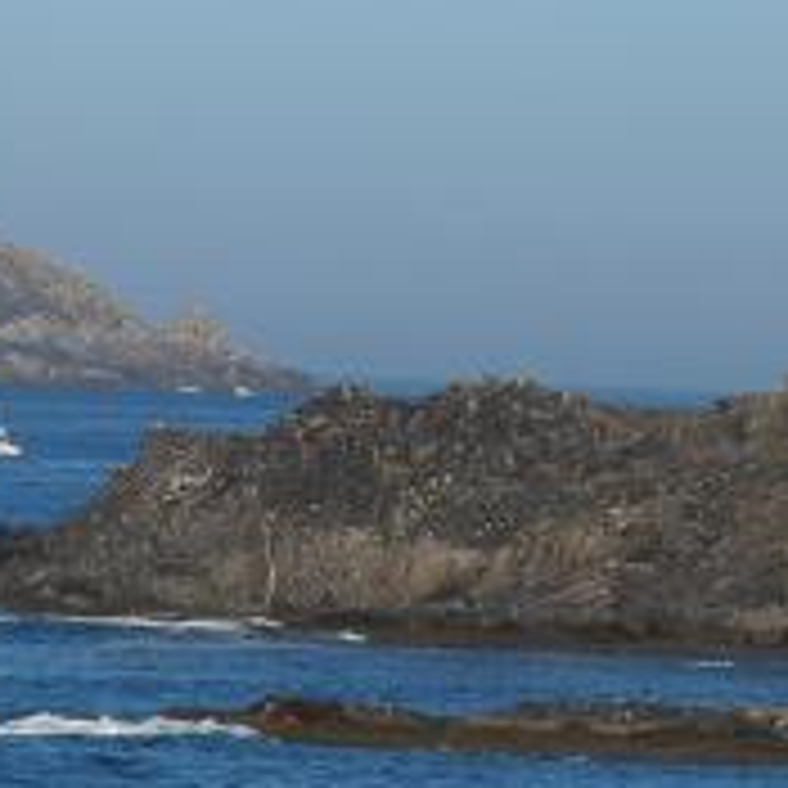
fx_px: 13573
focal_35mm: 527
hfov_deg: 3.3
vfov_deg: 3.3
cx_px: 410
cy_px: 203
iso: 80
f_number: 5.8
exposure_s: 1/1000
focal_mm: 35.05
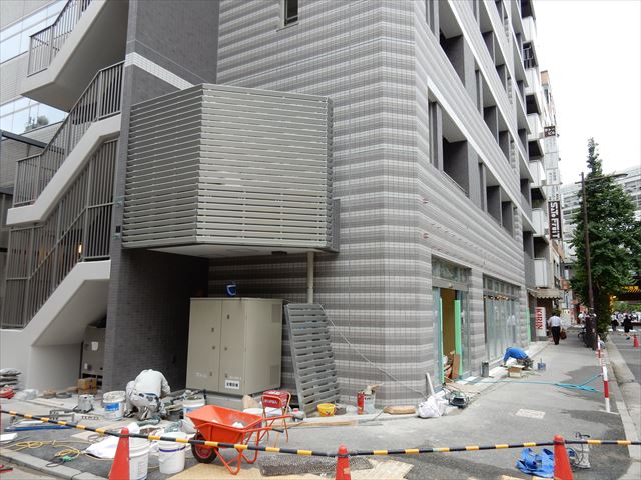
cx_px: 320
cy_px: 240
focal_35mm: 25
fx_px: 463
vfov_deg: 54.9
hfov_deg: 69.4
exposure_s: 1/80
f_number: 3.7
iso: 125
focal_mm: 4.5
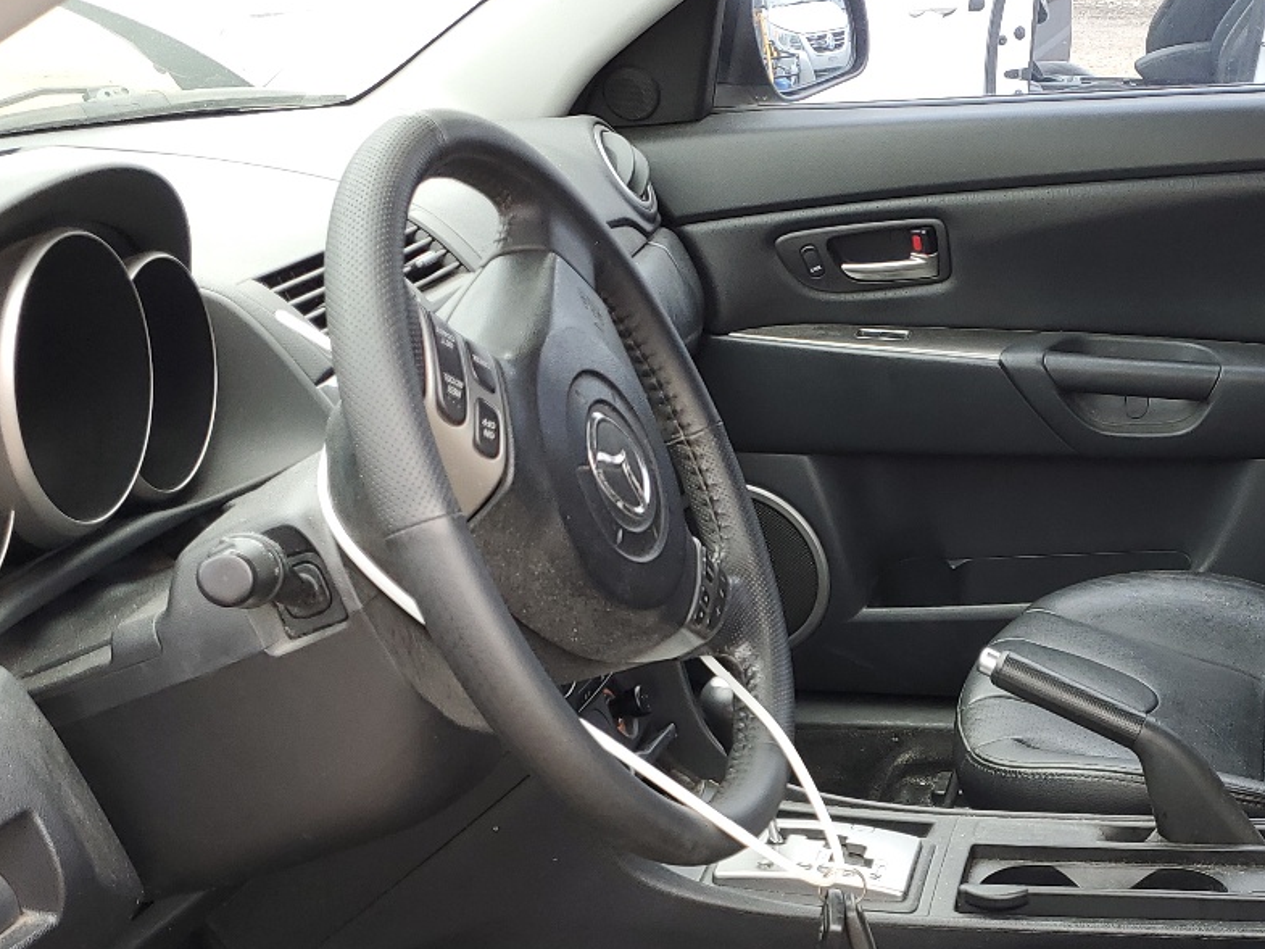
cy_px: 865
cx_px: 1015
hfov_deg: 35.0
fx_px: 1937
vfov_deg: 26.5
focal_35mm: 53
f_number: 1.5
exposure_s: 1/145
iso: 50
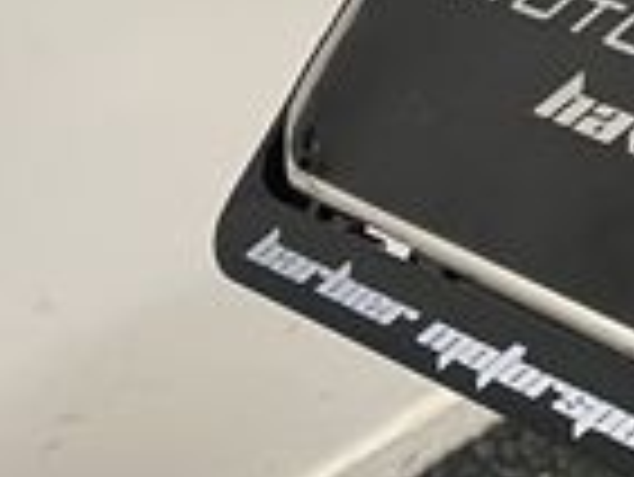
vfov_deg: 12.2
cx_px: 931
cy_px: -162
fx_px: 2163
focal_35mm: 118
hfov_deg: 15.5
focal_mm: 5.1
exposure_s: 1/50
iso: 125
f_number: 1.6
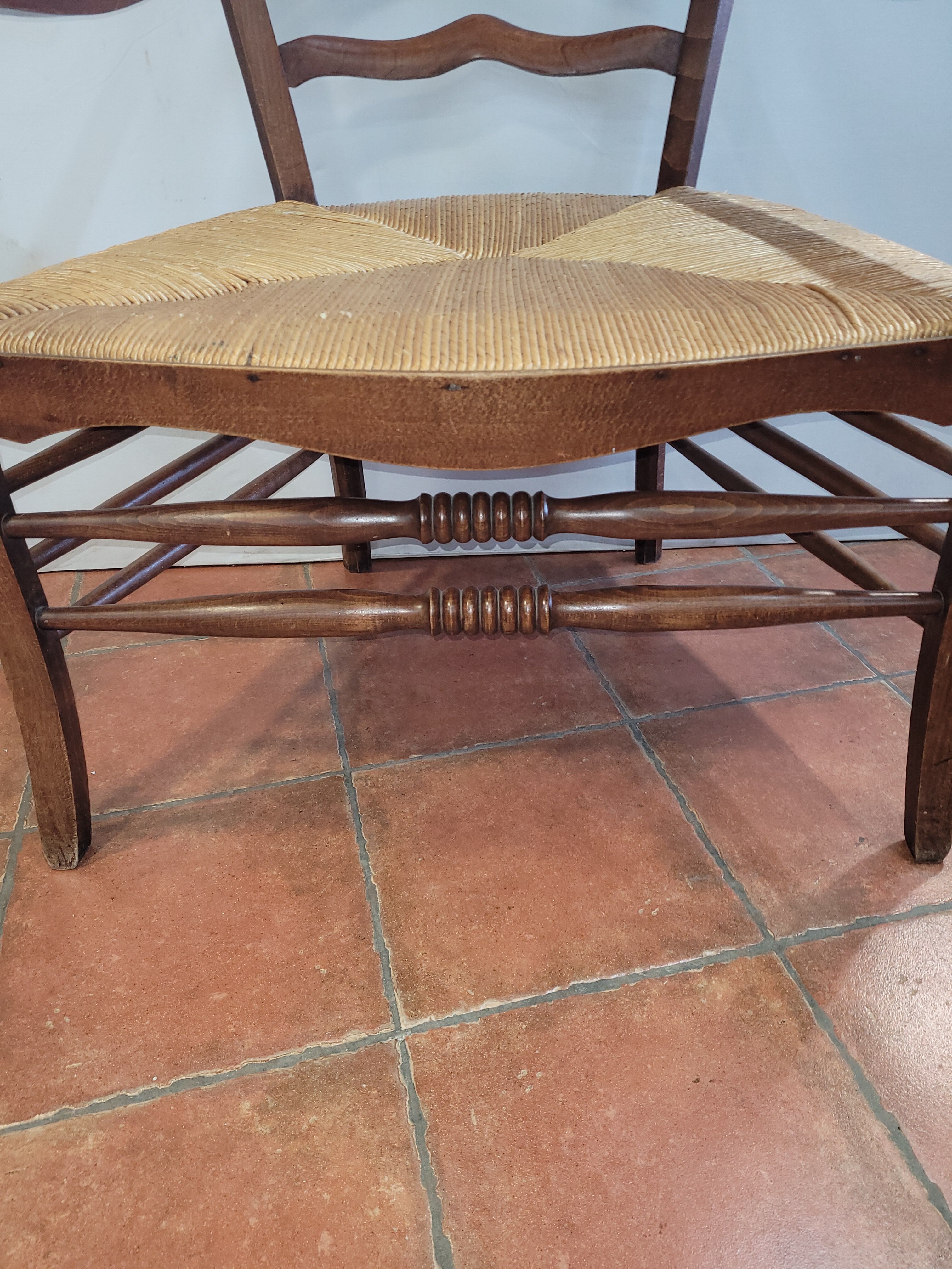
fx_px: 953
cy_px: 634
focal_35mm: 26
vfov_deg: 67.3
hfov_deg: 53.1
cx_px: 476
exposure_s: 1/25
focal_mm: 5.4
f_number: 1.8
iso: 125
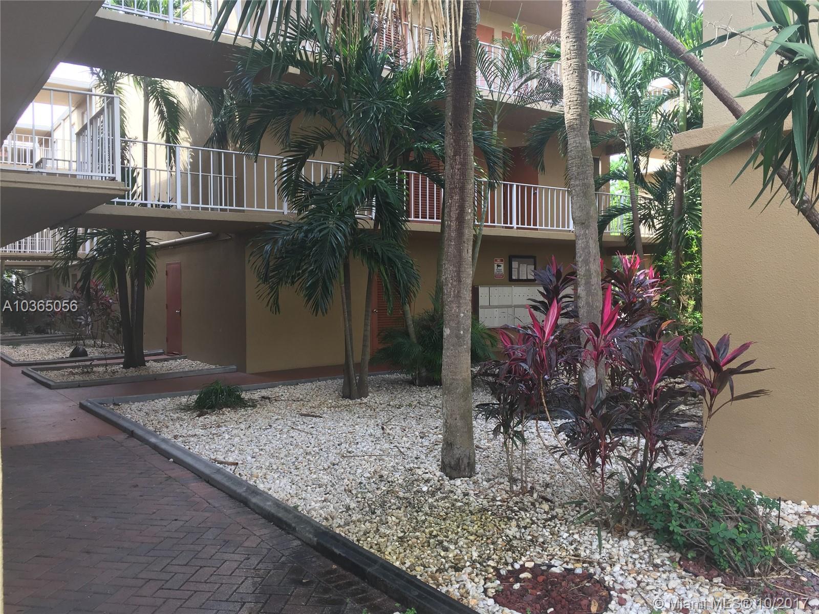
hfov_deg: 61.7
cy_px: 307
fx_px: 686
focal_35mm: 29
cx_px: 410
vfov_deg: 48.2
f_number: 2.2
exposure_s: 1/120
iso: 40
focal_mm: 4.15
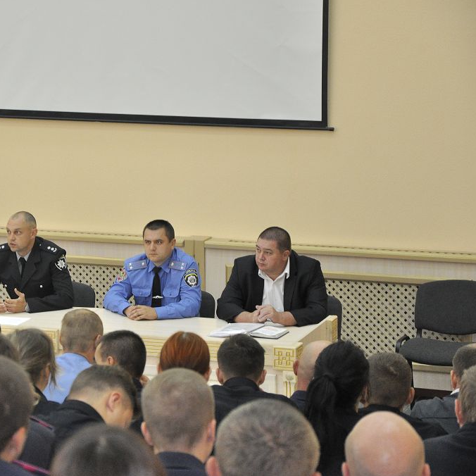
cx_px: 118
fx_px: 2250
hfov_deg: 12.0
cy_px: 238
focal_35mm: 145
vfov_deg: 12.1
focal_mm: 75
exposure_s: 1/80
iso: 1600
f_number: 5.3
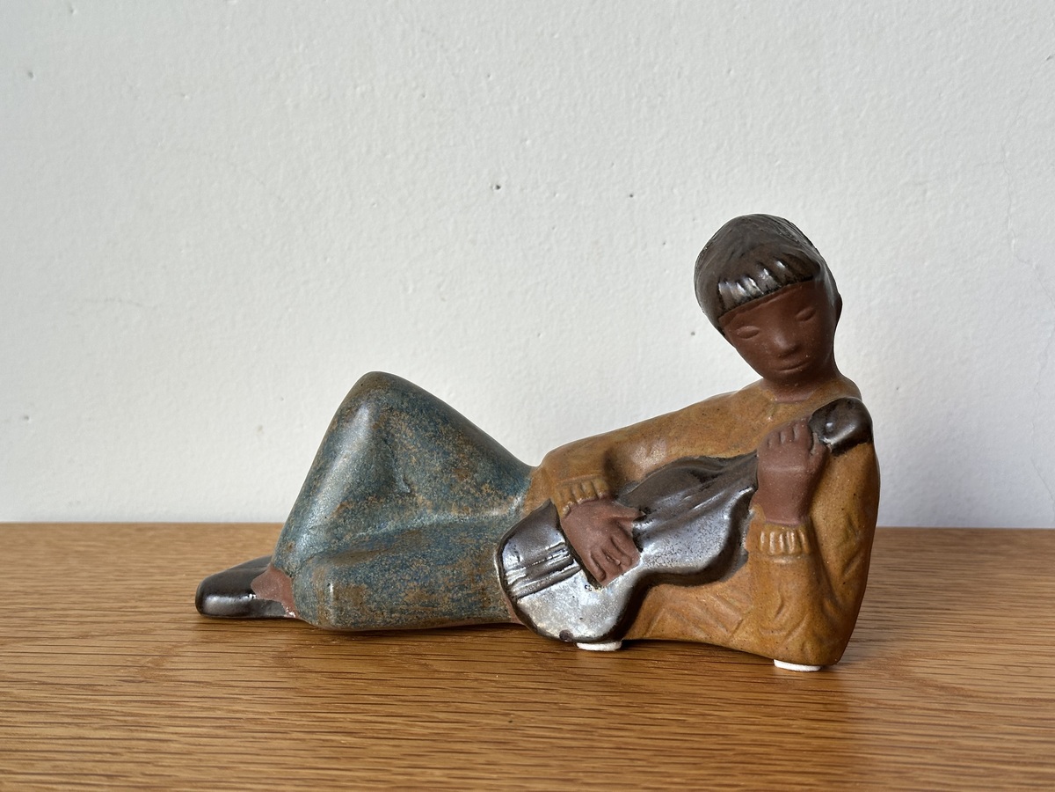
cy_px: 396
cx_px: 528
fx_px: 1463
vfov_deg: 30.3
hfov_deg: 39.7
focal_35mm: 48
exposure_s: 1/169
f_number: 1.78
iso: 50
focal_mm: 6.86
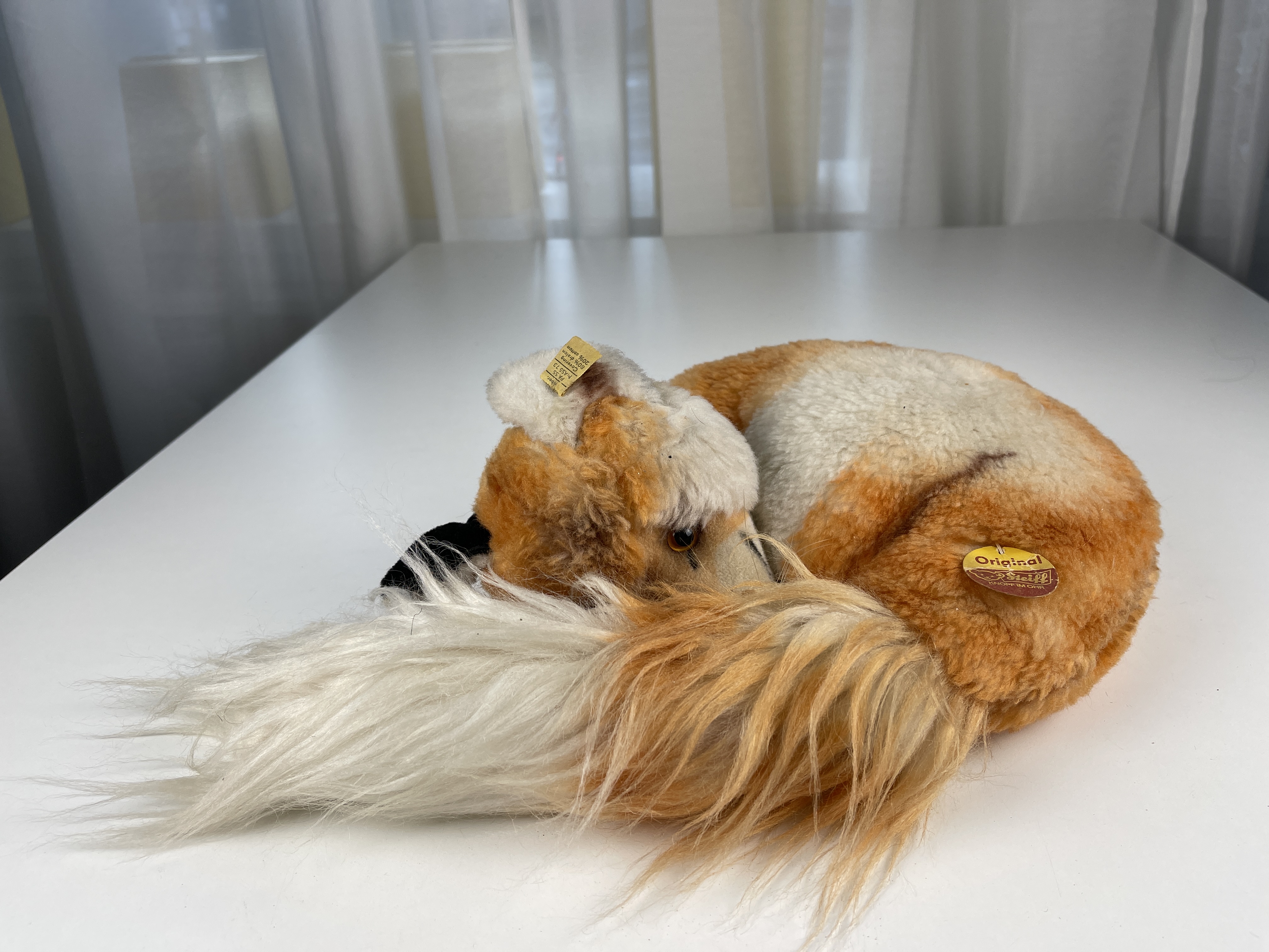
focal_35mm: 25
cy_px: 476
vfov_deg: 54.9
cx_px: 634
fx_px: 916
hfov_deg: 69.4
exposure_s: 1/243
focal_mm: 5.1
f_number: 1.6
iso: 32
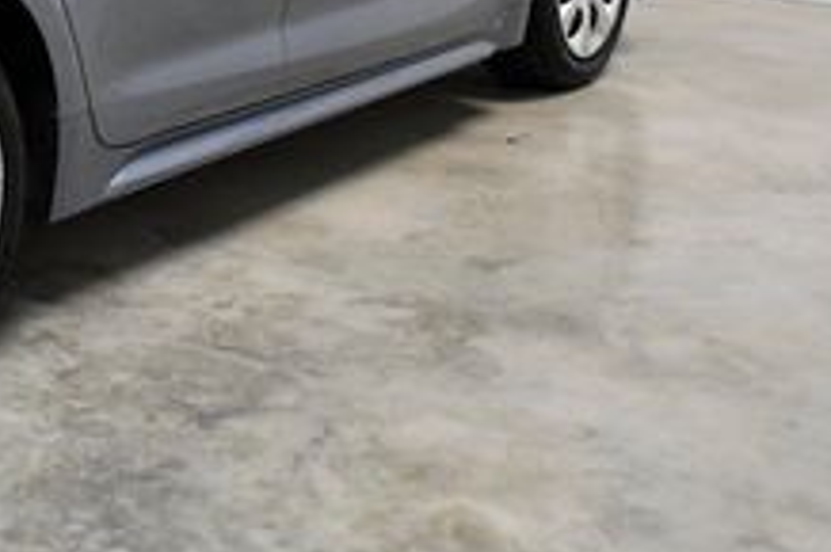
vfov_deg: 13.5
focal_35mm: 97
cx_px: -164
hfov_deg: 19.8
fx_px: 2237
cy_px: -181
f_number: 3.5
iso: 2500
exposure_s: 1/1000
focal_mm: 22
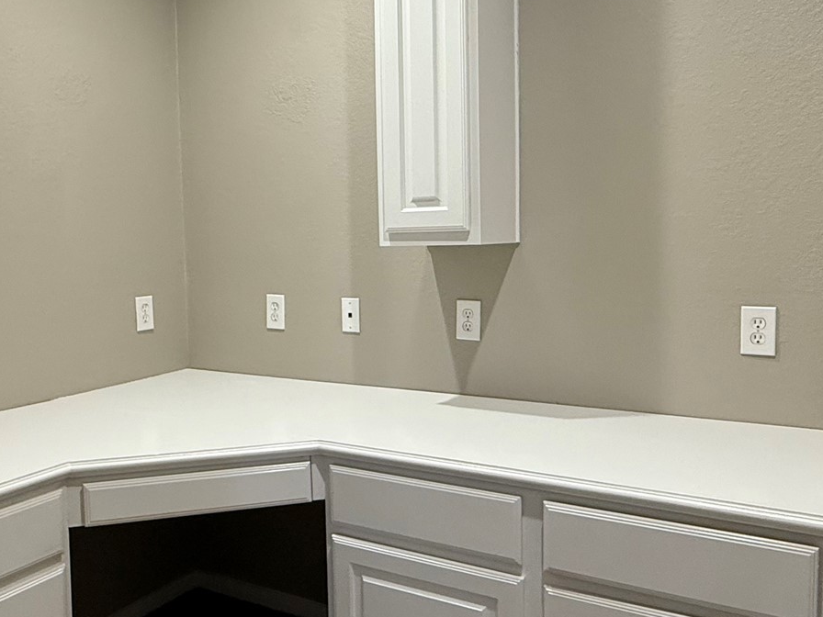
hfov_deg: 56.7
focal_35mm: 32
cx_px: 363
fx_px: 761
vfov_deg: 44.1
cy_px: 286
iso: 200
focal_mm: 2.22
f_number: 2.2
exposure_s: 1/60
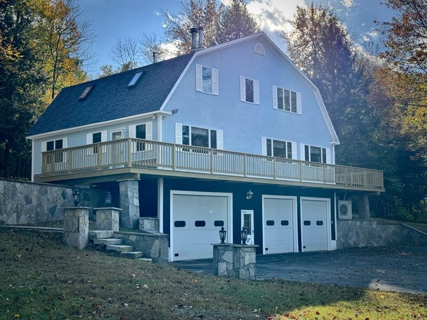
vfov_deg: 30.3
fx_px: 592
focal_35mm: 48
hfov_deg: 39.7
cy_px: 160
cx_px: 214
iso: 64
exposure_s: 1/1869
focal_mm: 6.76
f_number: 1.78
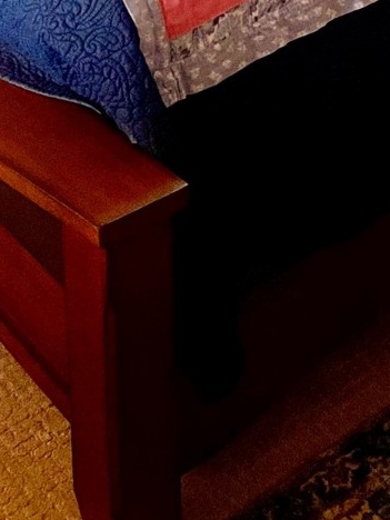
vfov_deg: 19.9
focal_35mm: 82
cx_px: 253
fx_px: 1232
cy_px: -309
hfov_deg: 18.0
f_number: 1.6
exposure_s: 1/60
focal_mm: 5.1
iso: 320
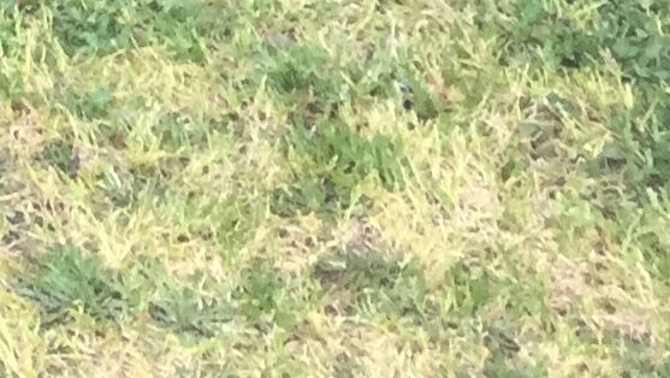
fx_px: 3288
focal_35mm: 185
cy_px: -1070
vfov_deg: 5.7
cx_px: -683
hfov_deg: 10.6
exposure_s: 1/100
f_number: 2.2
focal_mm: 4.15
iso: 40
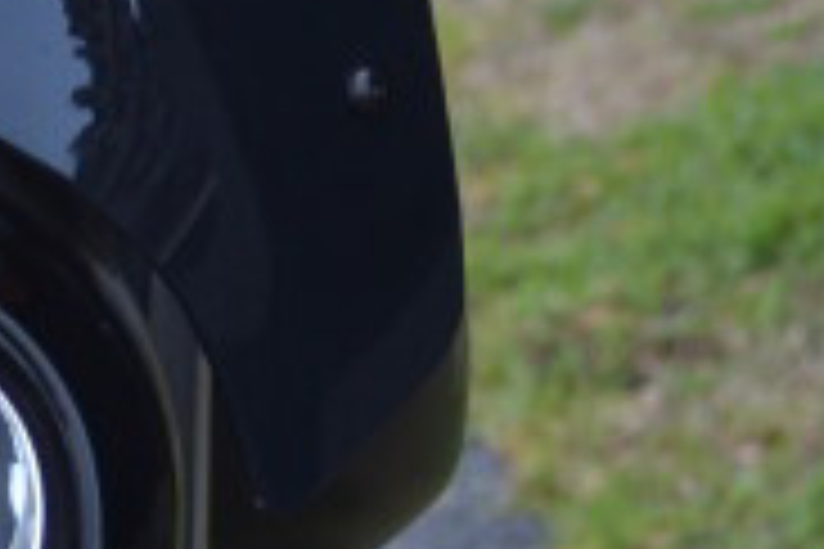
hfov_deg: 5.5
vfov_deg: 3.7
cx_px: -311
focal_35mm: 374
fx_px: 8560
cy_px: -212
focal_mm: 38
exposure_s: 1/125
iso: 100
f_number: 5.6
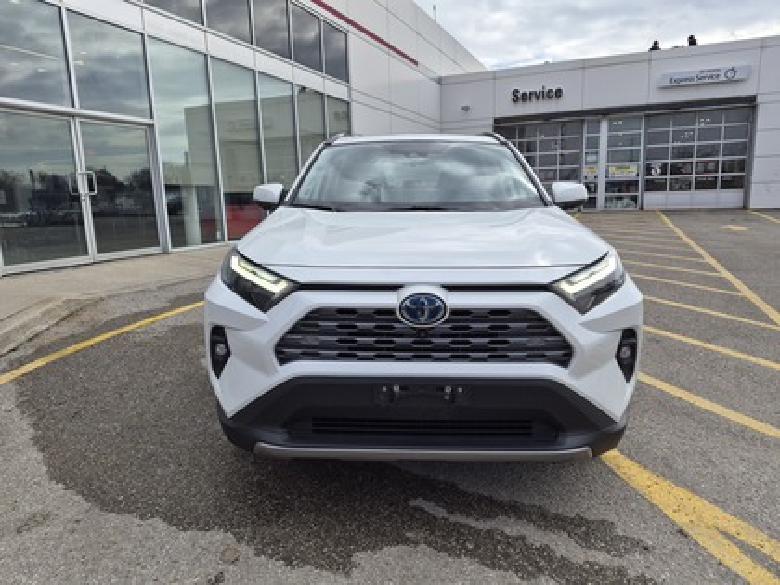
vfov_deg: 58.9
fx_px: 518
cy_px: 292
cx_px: 390
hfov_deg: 73.9
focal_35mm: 23
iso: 80
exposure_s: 1/6400
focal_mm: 5.4
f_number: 1.8
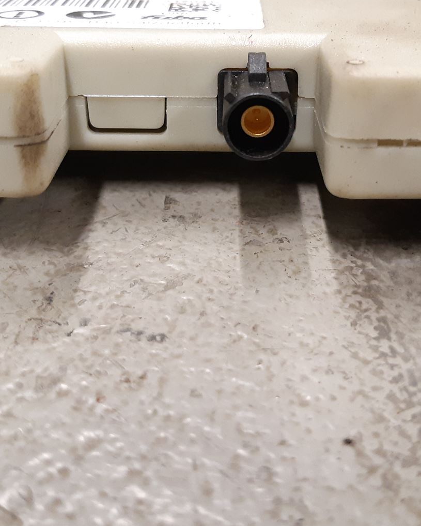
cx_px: 240
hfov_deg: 29.6
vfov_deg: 36.4
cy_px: 192
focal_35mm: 51
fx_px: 794
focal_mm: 3.93
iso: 250
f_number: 1.7
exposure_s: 1/50
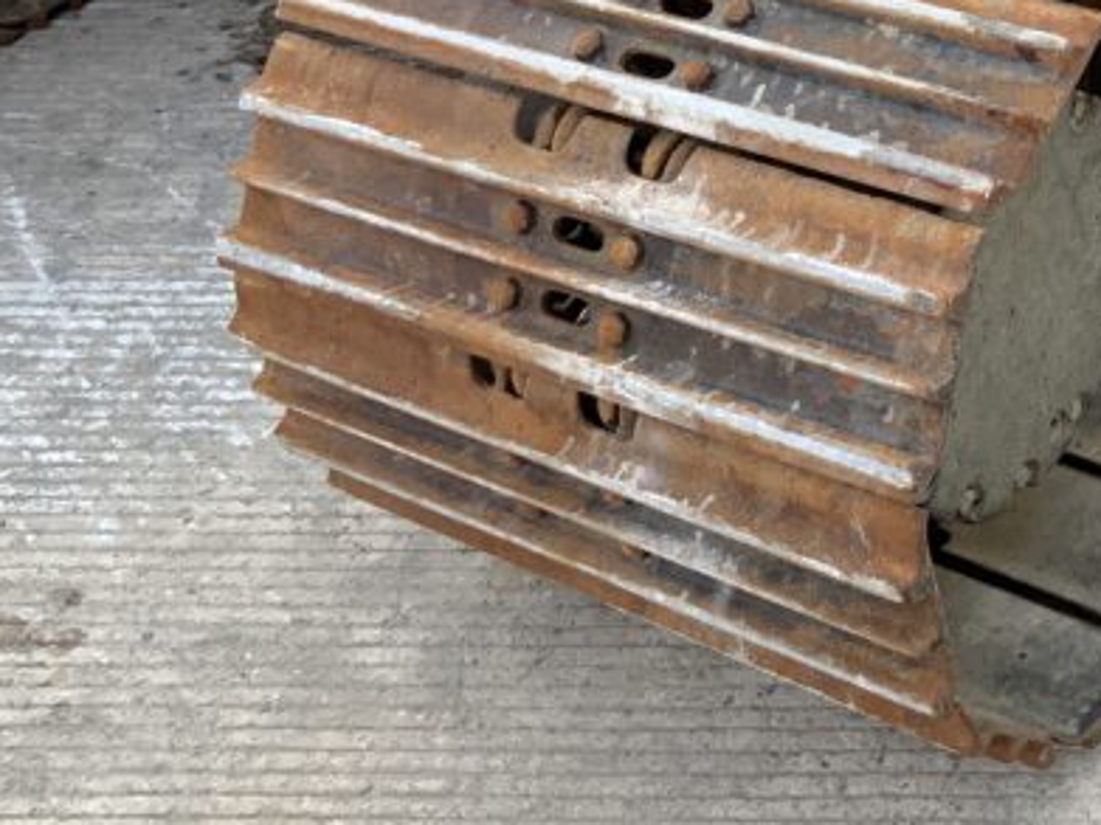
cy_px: -73
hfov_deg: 23.8
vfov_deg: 18.7
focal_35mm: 76
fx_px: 2417
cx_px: 1253
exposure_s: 1/165
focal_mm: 3
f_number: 1.8
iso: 16
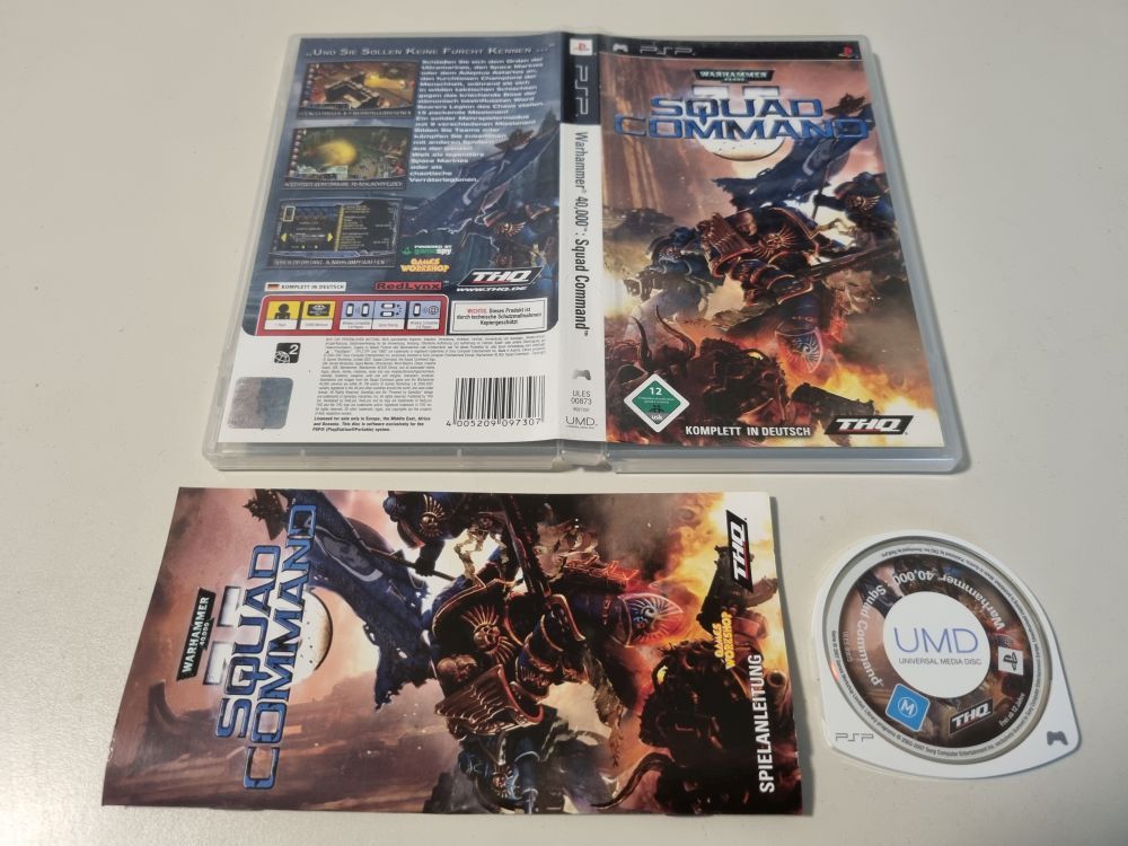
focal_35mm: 26
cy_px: 423
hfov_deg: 67.3
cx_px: 564
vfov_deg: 53.1
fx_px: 847
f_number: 1.8
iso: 250
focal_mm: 5.4
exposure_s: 1/40
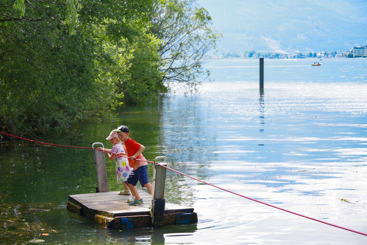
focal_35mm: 88
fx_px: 897
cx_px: 184
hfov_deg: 23.1
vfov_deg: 15.5
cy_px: 122
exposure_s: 1/125
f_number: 7.1
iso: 200
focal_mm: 88
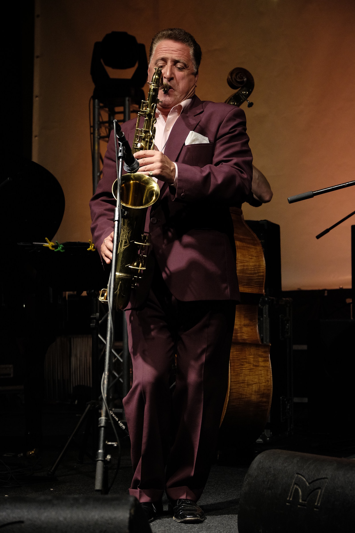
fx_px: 1228
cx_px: 178
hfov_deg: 16.5
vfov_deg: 24.5
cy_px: 266
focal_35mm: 83
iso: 2500
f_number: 4.5
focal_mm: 55
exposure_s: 1/180
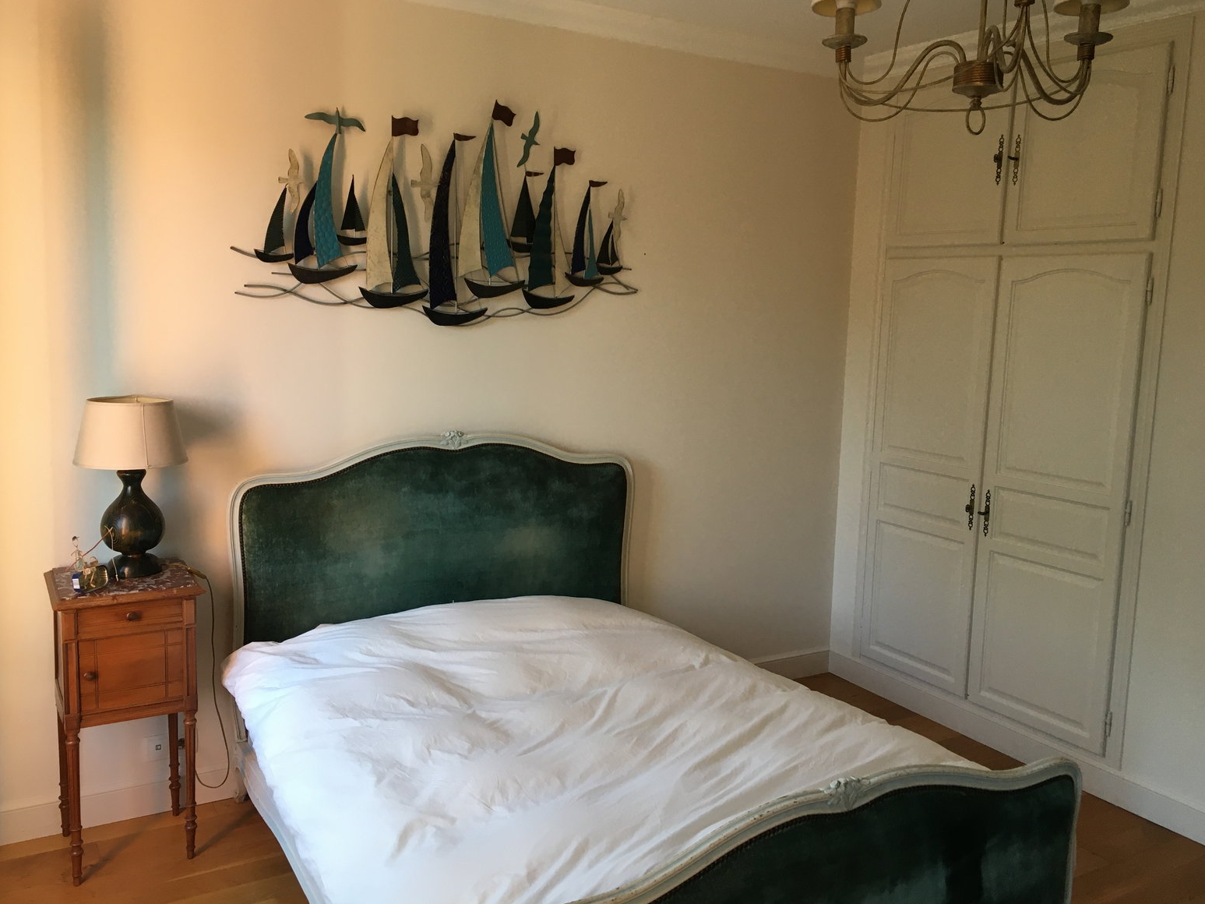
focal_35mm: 30
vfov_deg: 46.8
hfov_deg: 60.0
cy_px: 440
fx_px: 1044
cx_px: 604
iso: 40
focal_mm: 4.15
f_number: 2.2
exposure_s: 1/33
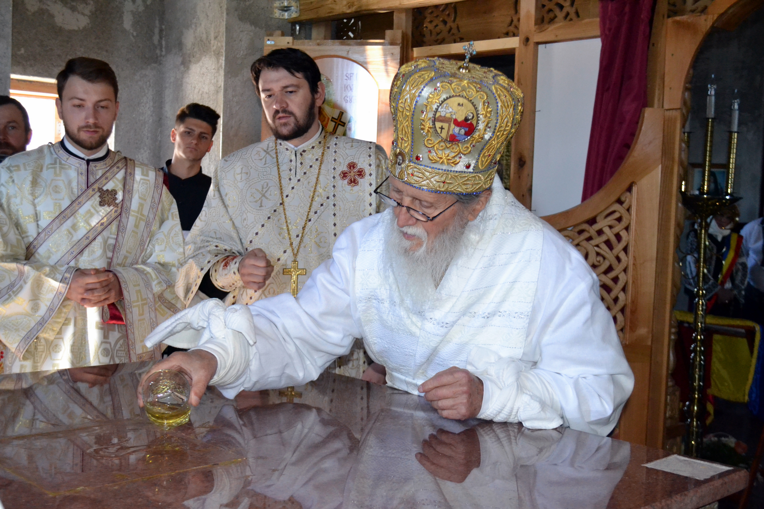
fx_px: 955
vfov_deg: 29.9
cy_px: 254
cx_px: 382
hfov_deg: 43.6
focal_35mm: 45
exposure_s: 1/200
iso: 2800
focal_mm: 30
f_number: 6.3
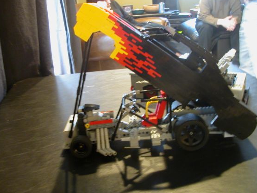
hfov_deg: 46.8
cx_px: 128
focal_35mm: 40
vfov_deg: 35.9
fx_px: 297
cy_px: 99
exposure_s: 1
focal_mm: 5.6
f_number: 2.7
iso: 200
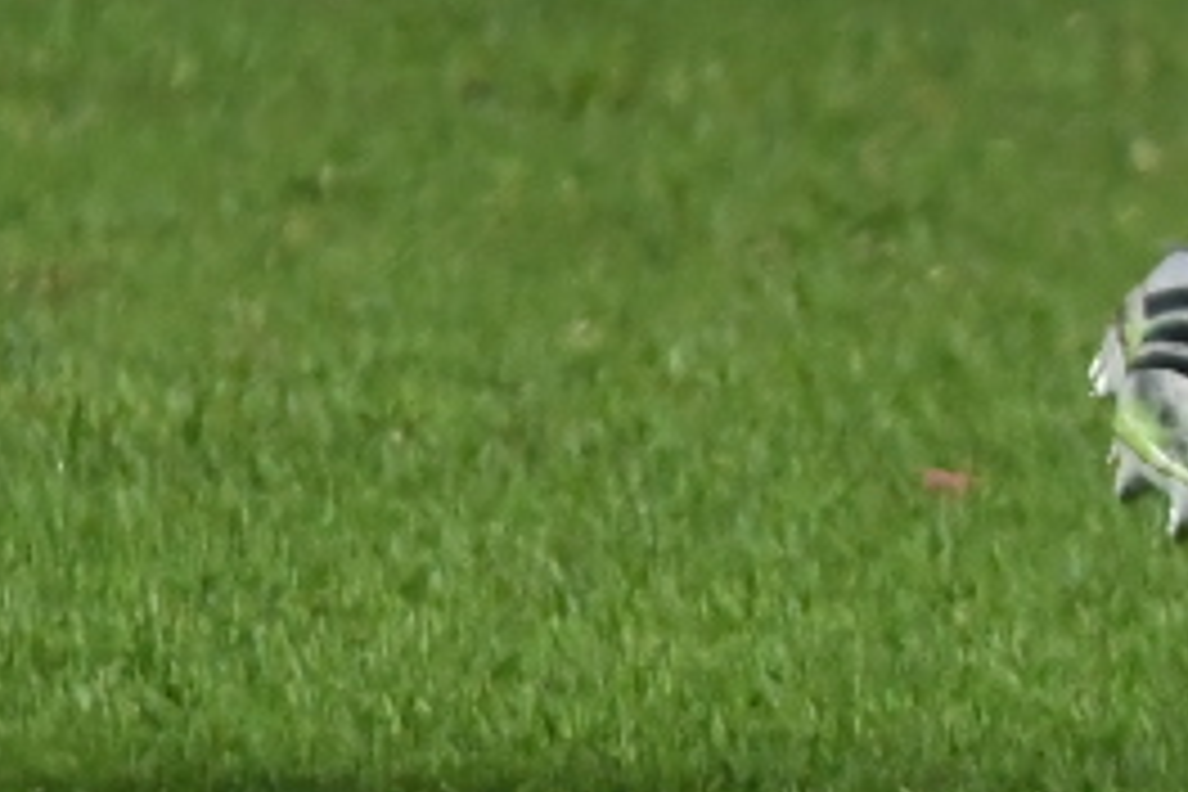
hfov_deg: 1.1
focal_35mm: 1842
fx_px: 60781
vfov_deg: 0.7
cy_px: -1030
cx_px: 1854
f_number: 4.5
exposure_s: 1/1000
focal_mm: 200
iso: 4000
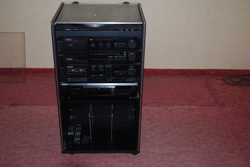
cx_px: 125
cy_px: 84
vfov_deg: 28.2
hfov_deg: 41.0
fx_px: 334
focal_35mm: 48
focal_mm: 32
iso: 200
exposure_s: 1/60
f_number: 4.8
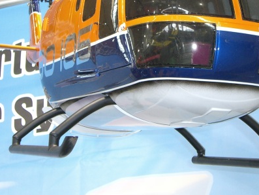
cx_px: 173
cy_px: 27
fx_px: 778
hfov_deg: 18.8
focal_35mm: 104
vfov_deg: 14.1
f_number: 3.3
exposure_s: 1/60
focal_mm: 9
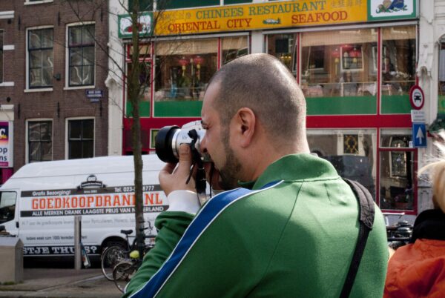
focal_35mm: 75
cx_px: 222
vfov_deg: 18.2
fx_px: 928
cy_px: 149
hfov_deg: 27.0
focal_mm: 50
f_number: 22
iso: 100
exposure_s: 1/100
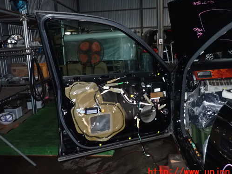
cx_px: 114
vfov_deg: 46.6
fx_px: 201
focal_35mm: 30
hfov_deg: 60.0
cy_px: 74
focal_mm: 4.5
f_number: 5.6
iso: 1600
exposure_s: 1/100
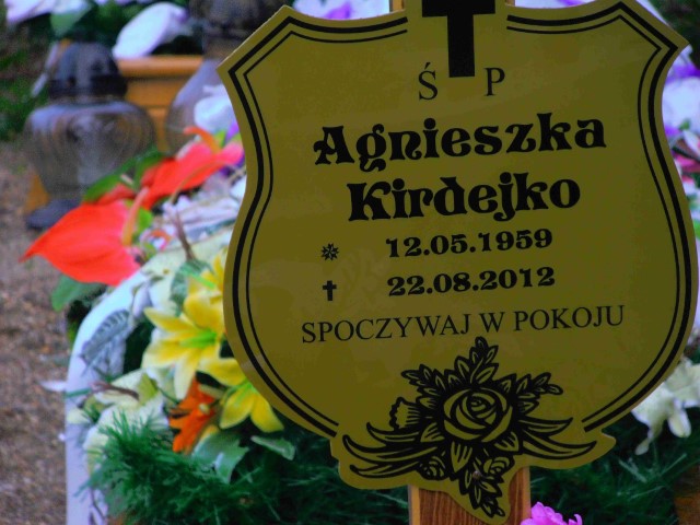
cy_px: 262
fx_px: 4853
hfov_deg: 8.2
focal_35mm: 240
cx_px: 350
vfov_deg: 6.2
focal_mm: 42.54
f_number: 5.7
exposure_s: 1/200
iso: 125
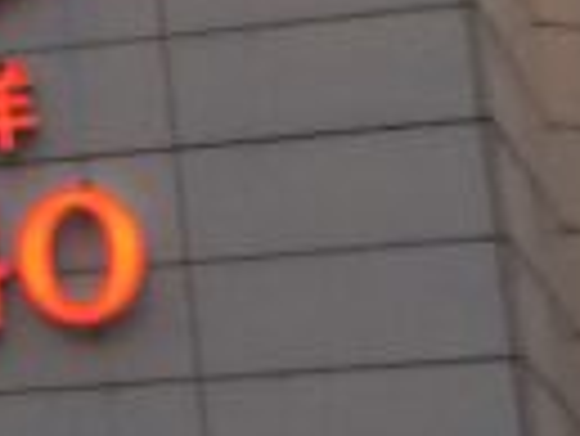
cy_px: -202
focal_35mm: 230
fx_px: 3857
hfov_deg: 7.8
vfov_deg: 6.4
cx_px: -980
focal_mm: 4.15
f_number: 2.2
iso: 40
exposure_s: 1/40
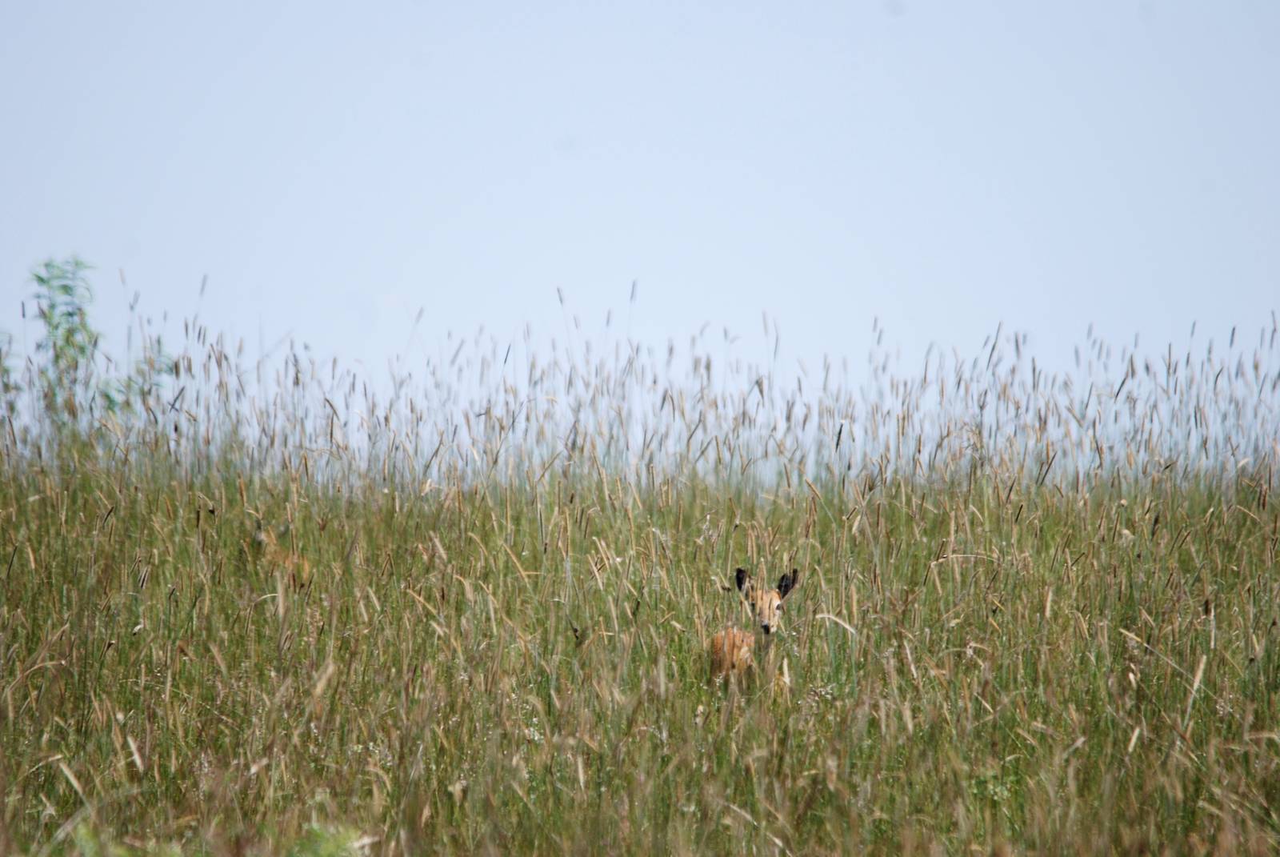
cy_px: 428
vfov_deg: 1.8
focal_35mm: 750
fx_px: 26698
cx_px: 640
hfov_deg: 2.7
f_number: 6.3
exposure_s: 1/500
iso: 200
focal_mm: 500
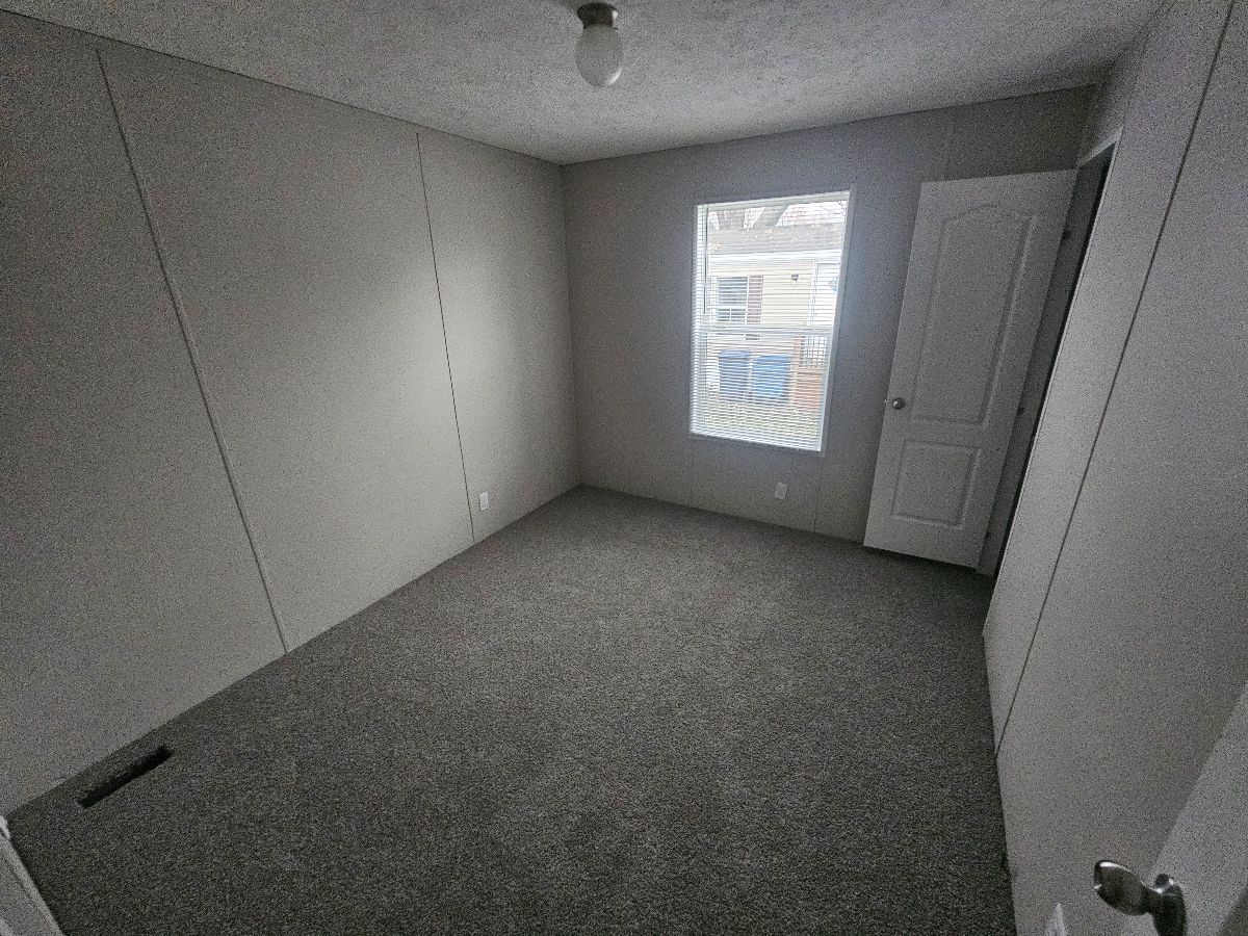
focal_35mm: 13
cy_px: 468
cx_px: 624
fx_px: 469
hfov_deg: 106.2
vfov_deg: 89.9
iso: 640
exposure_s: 1/30
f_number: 2.2
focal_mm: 2.2
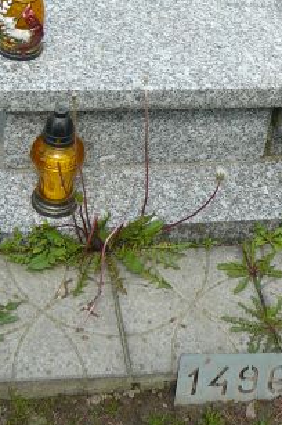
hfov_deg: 17.9
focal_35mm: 76
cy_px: 0
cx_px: 127
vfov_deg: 25.4
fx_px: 895
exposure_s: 1/640
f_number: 2.8
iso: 80
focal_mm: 5.2
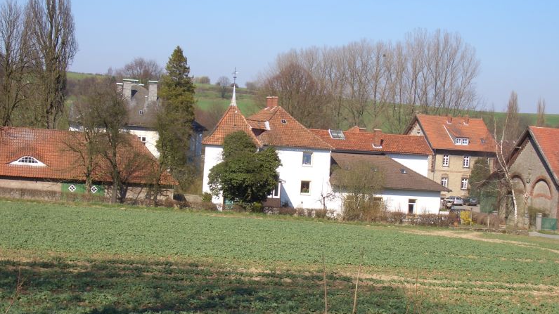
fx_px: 1008
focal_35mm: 68
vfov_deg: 17.7
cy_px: 148
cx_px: 281
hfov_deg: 31.0
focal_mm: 10.2
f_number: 5.6
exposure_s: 1/250
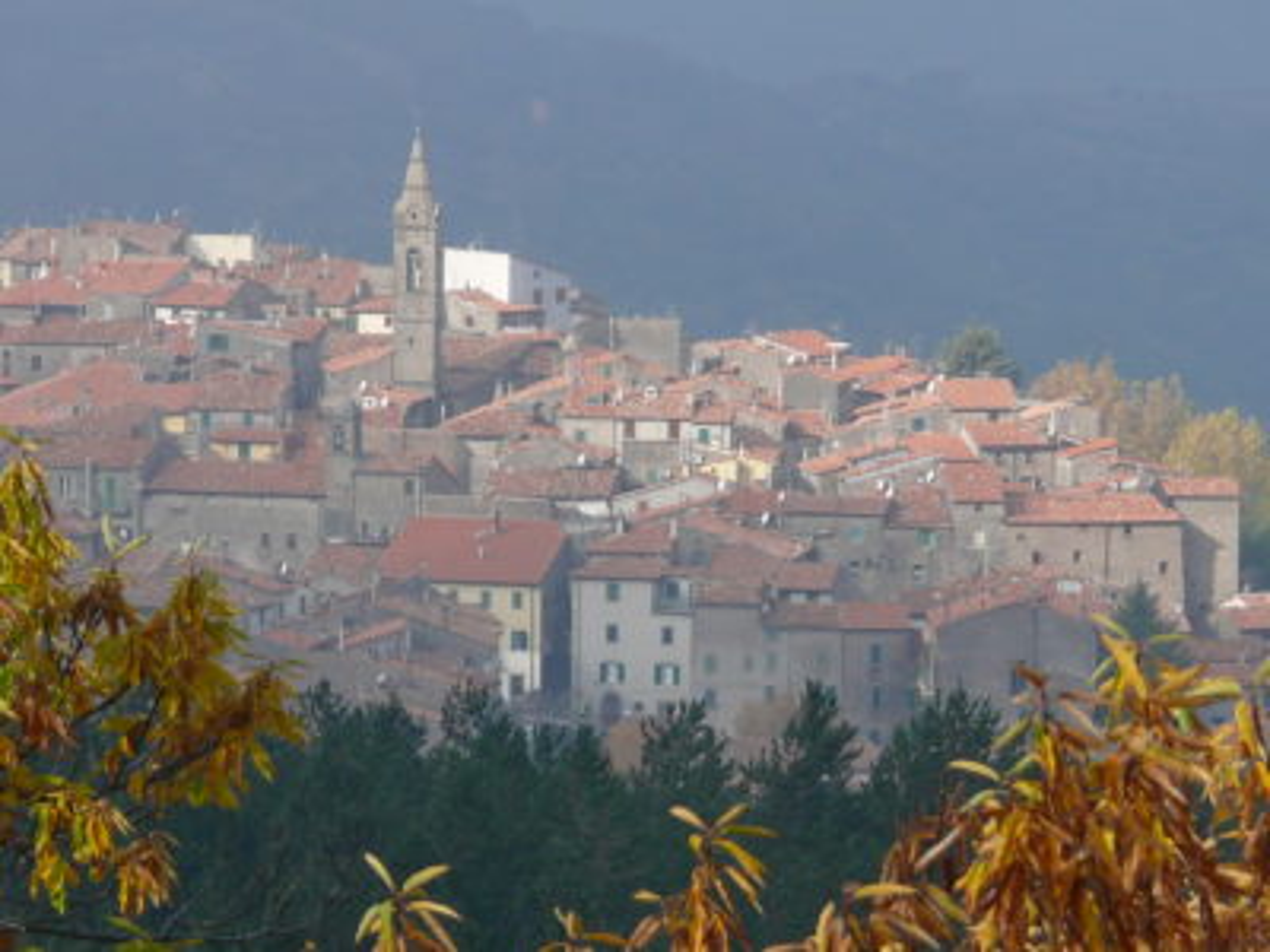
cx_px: 635
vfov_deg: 3.9
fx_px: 13868
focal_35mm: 378
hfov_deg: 5.2
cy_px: 476
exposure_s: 1/320
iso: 100
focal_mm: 44.9
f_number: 5.6
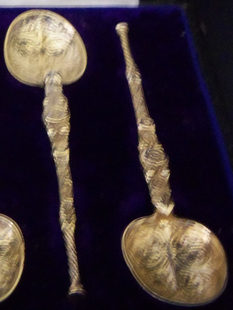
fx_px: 925
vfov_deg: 18.7
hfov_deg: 14.0
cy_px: 14
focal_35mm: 103
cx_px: -42
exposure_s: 1/3.2
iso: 400
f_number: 4.3
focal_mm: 6.8
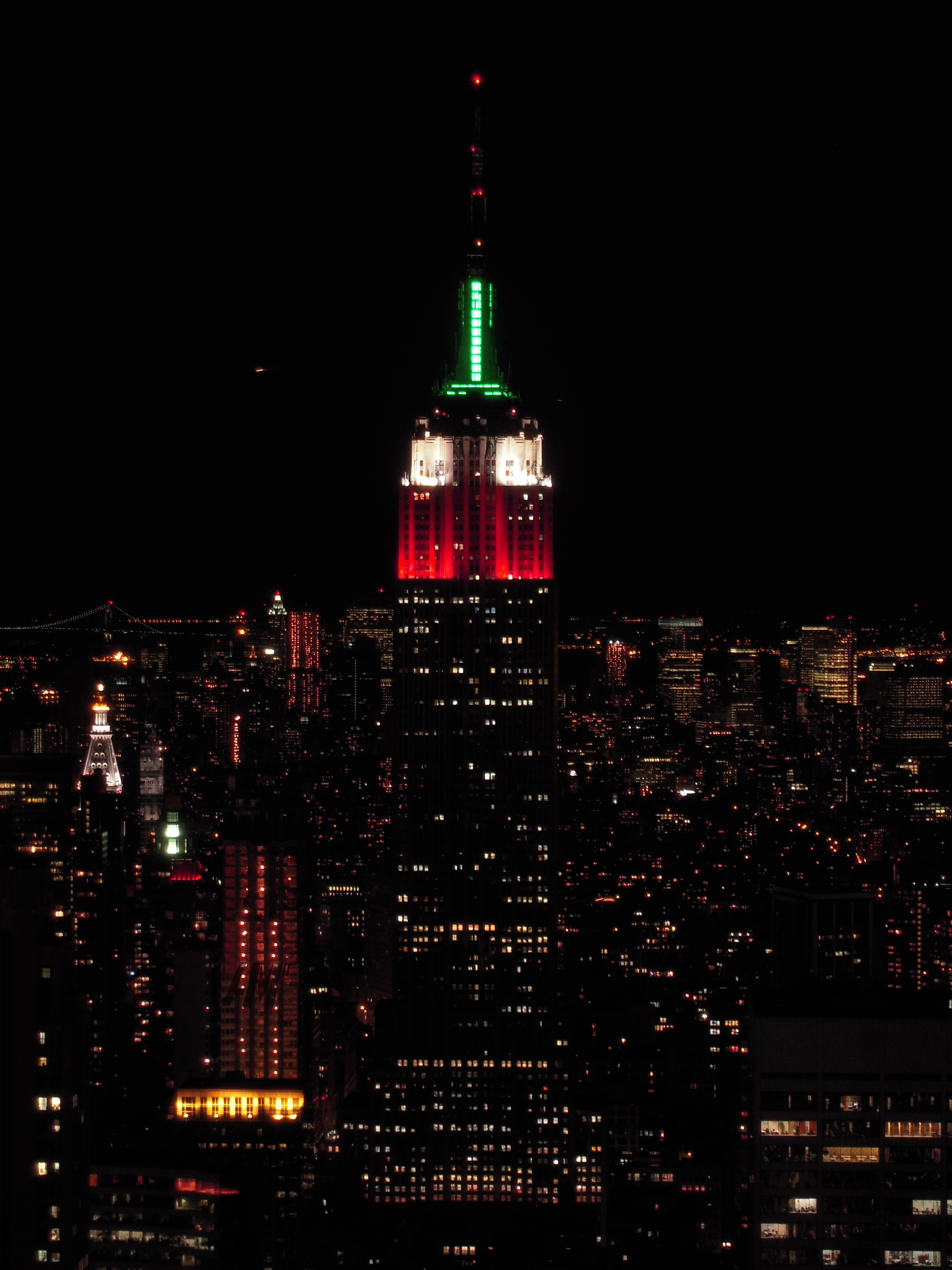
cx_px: 476
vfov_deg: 18.7
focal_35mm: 105
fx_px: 3850
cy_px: 635
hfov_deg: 14.1
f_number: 5.6
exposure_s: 1
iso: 100
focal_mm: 18.8
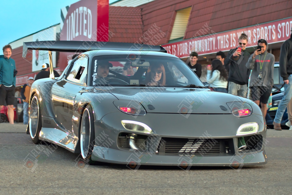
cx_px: 146
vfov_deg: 13.1
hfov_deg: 19.4
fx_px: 852
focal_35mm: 105
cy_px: 98
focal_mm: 70
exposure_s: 1/100
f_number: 5
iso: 3200
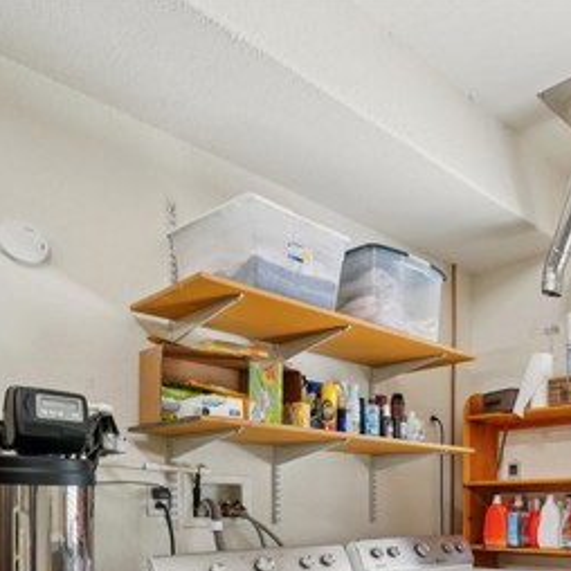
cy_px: 474
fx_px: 560
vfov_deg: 50.1
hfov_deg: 45.6
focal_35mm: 30
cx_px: 571
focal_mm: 14
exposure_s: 1/10
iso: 400
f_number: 8
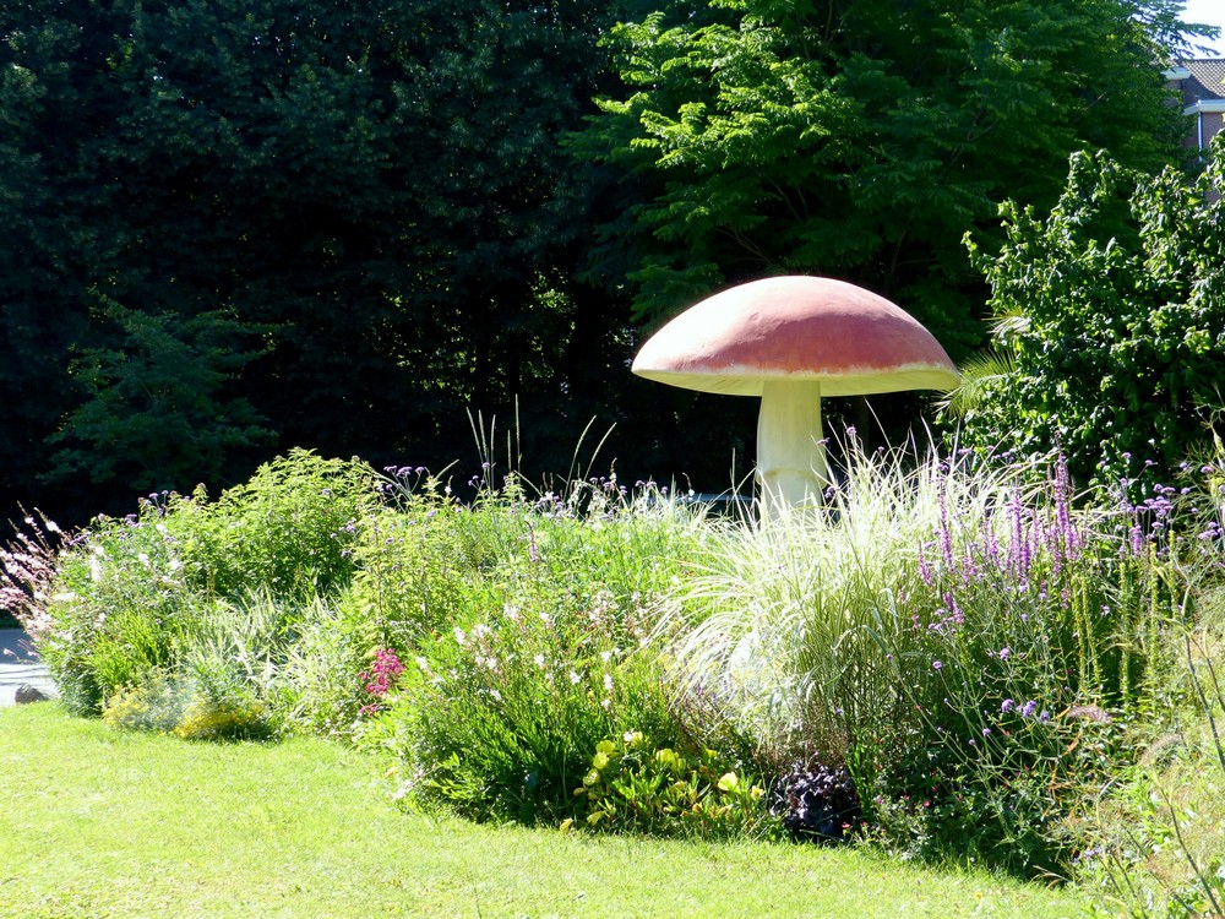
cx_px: 612
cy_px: 460
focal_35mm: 63
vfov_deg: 23.3
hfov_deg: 30.7
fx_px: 2229
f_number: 4
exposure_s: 1/250
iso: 100
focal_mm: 11.4
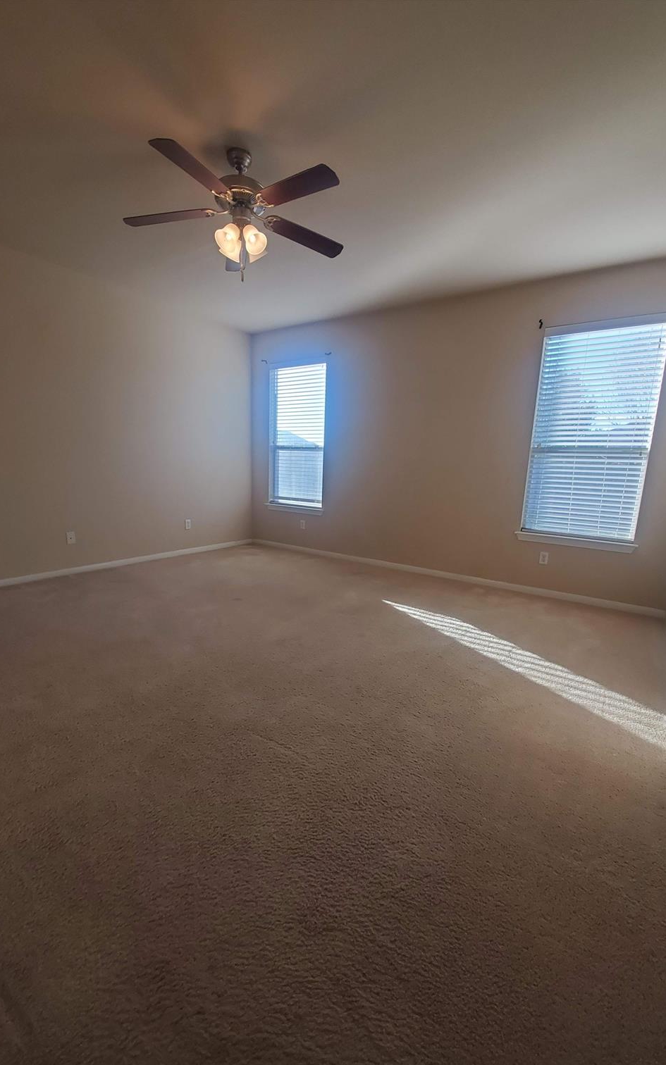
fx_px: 407
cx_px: 331
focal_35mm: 14
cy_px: 540
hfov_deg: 78.6
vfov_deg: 105.3
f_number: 2.2
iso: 80
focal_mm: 1.8
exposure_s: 1/59
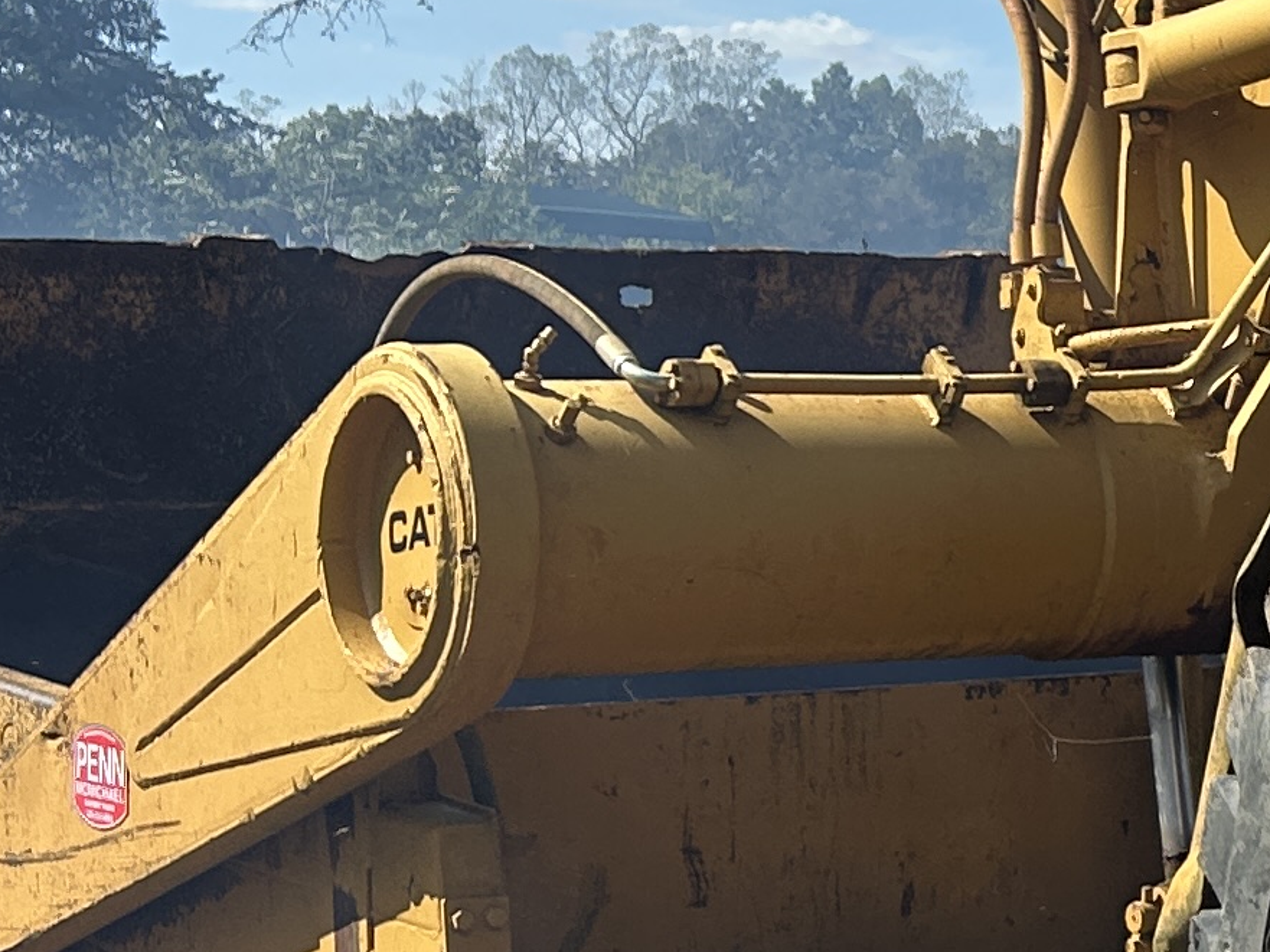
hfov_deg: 14.5
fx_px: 4366
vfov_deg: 12.5
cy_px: 436
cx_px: 2317
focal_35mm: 119
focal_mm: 5.7
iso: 50
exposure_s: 1/3704
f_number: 1.5
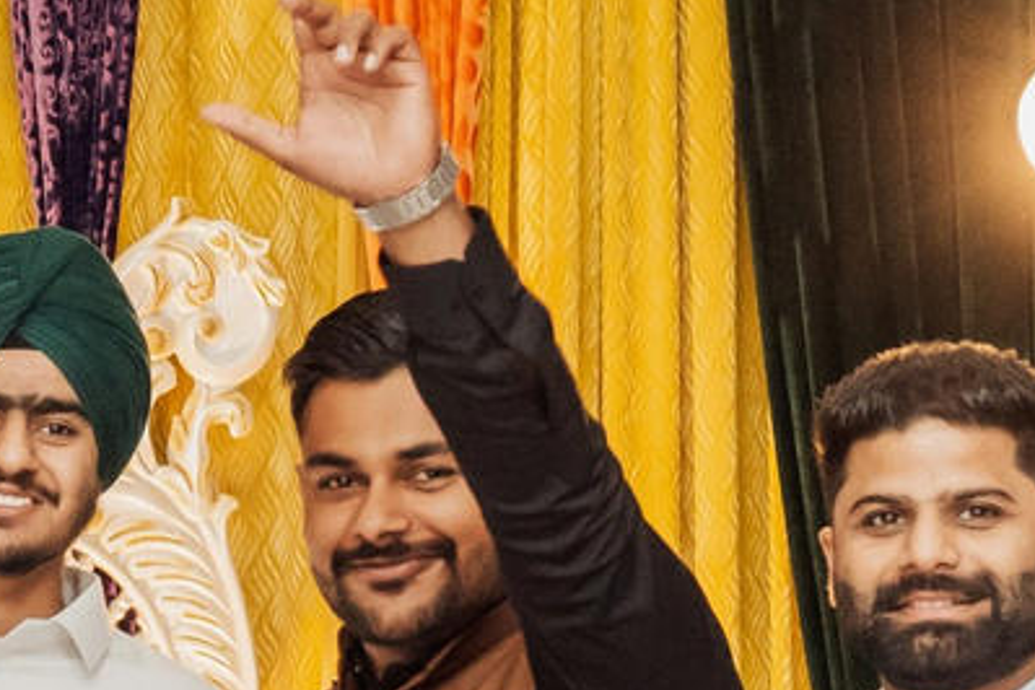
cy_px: 1047
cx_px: -1530
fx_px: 9228
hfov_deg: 6.1
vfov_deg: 4.3
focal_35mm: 321
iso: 1600
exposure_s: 1/200
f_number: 4
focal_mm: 50
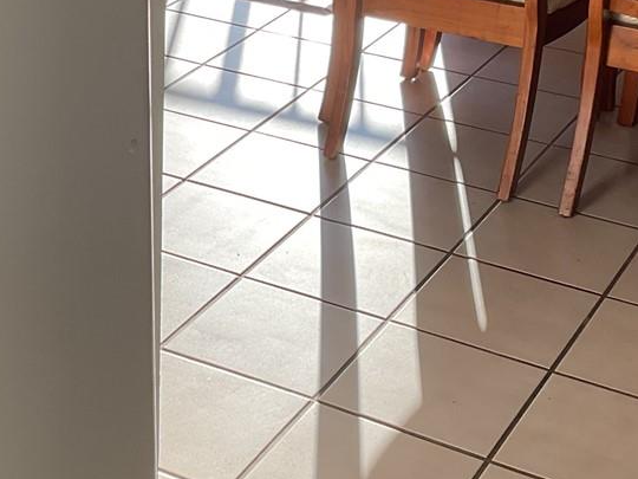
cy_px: 150
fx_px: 1585
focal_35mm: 86
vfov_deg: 17.1
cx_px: 178
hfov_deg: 22.6
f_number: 1.8
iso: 16
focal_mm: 3
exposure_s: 1/439
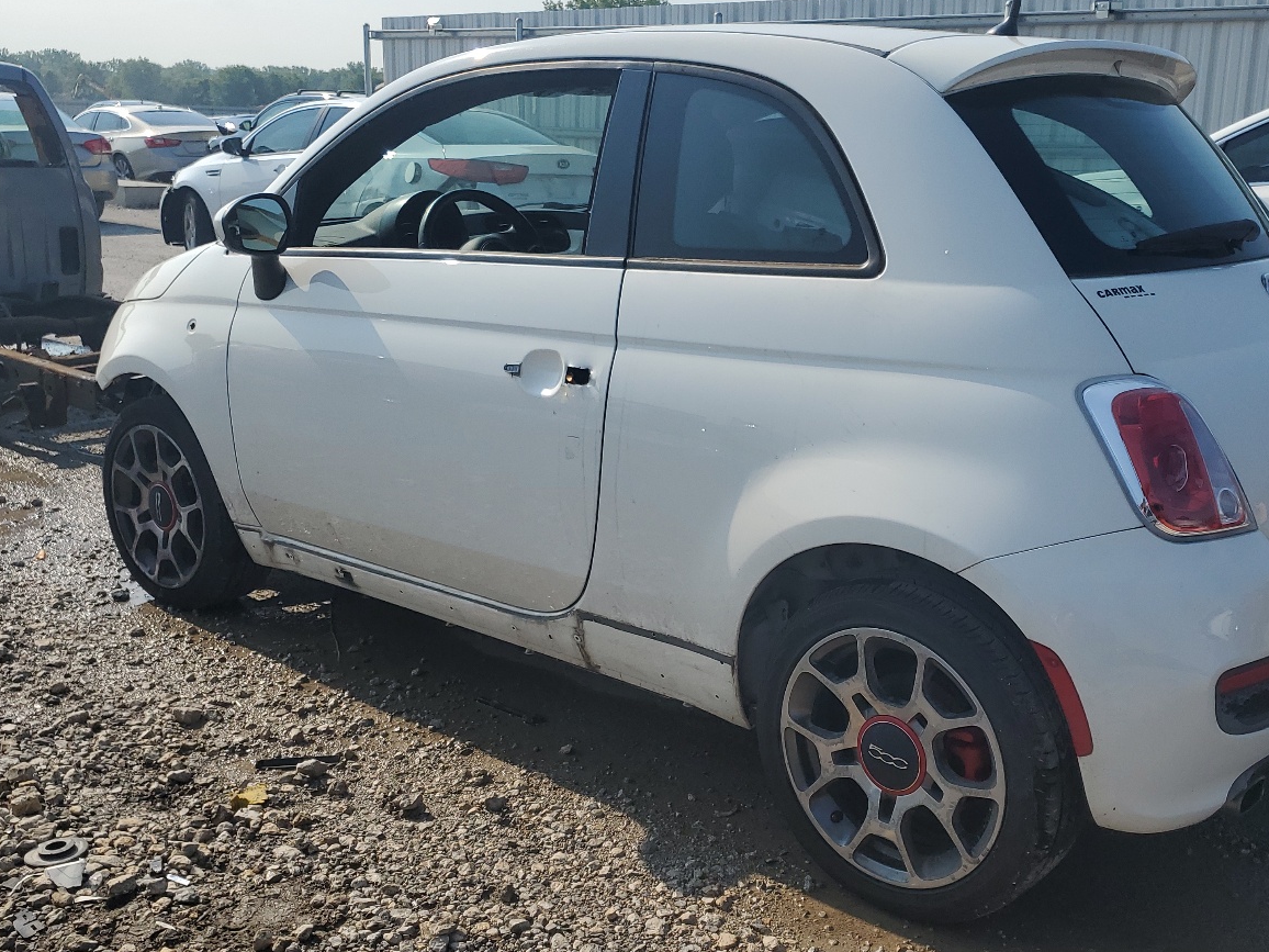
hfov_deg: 51.0
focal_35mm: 36
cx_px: 770
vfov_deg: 39.6
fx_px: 1320
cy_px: 505
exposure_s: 1/5000
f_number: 1.5
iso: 50
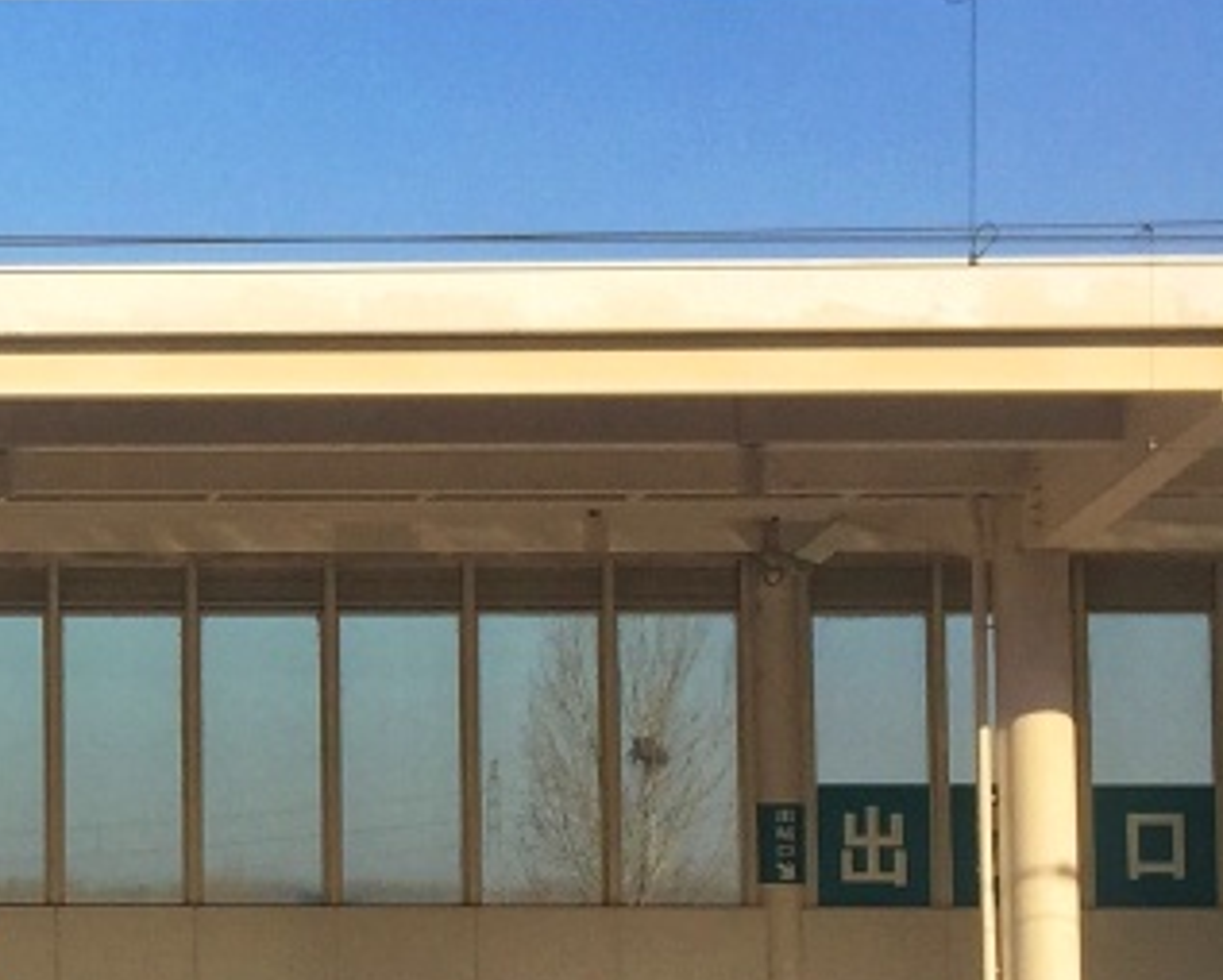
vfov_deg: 14.4
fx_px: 3875
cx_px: -448
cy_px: 671
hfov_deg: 16.7
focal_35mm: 107
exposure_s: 1/2326
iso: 32
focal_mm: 4.15
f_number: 2.2
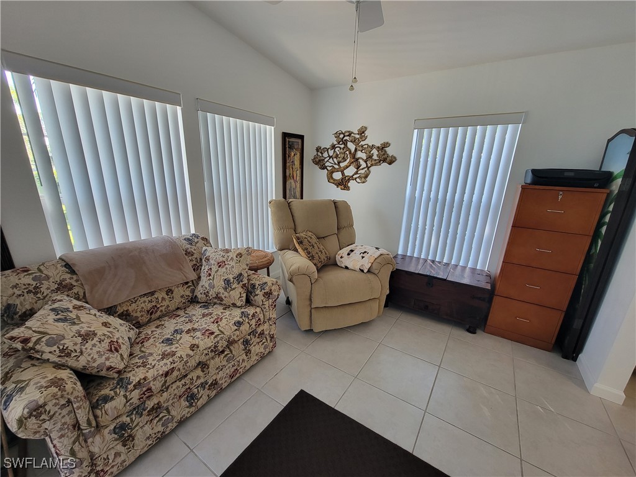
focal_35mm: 13
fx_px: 239
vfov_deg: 89.9
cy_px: 238
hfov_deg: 106.2
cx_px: 318
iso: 125
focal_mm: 2.2
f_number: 2.2
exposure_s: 1/60
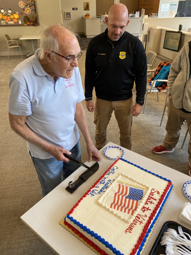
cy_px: 128
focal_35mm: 26
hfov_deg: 53.1
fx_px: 191
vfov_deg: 67.3
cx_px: 96
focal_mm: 4.25
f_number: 1.8
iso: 125
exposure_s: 1/120
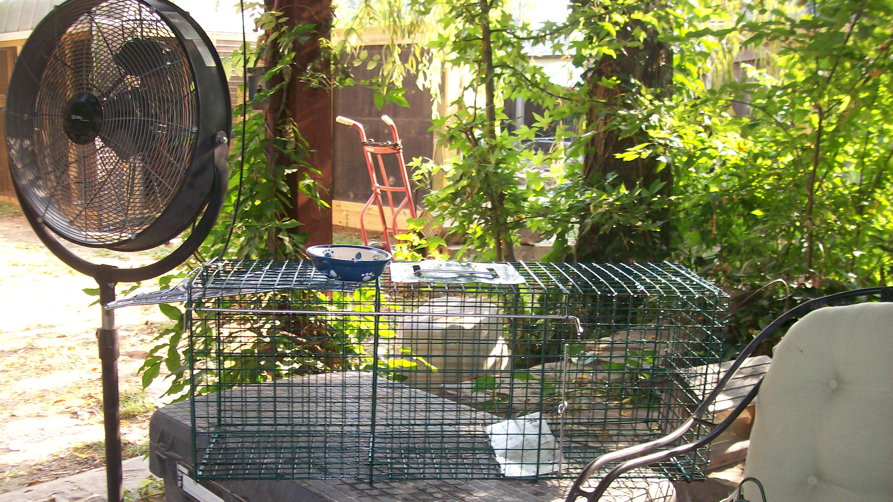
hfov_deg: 50.5
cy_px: 330
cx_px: 439
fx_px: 947
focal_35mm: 40
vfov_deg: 29.5
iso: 80
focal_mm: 6
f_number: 2.7
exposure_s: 1/64
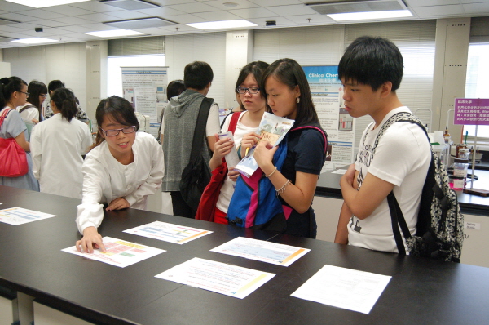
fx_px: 448
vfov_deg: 39.8
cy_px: 162
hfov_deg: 57.3
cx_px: 244
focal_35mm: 33
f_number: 5
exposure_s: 1/80
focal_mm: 22
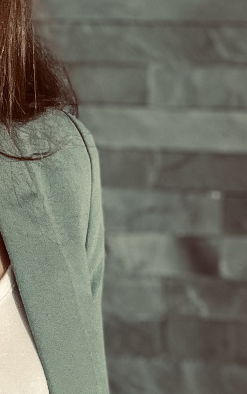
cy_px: -52
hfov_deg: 12.3
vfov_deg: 19.6
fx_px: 1087
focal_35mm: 101
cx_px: -138
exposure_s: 1/60
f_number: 2.2
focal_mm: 2.71
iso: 100
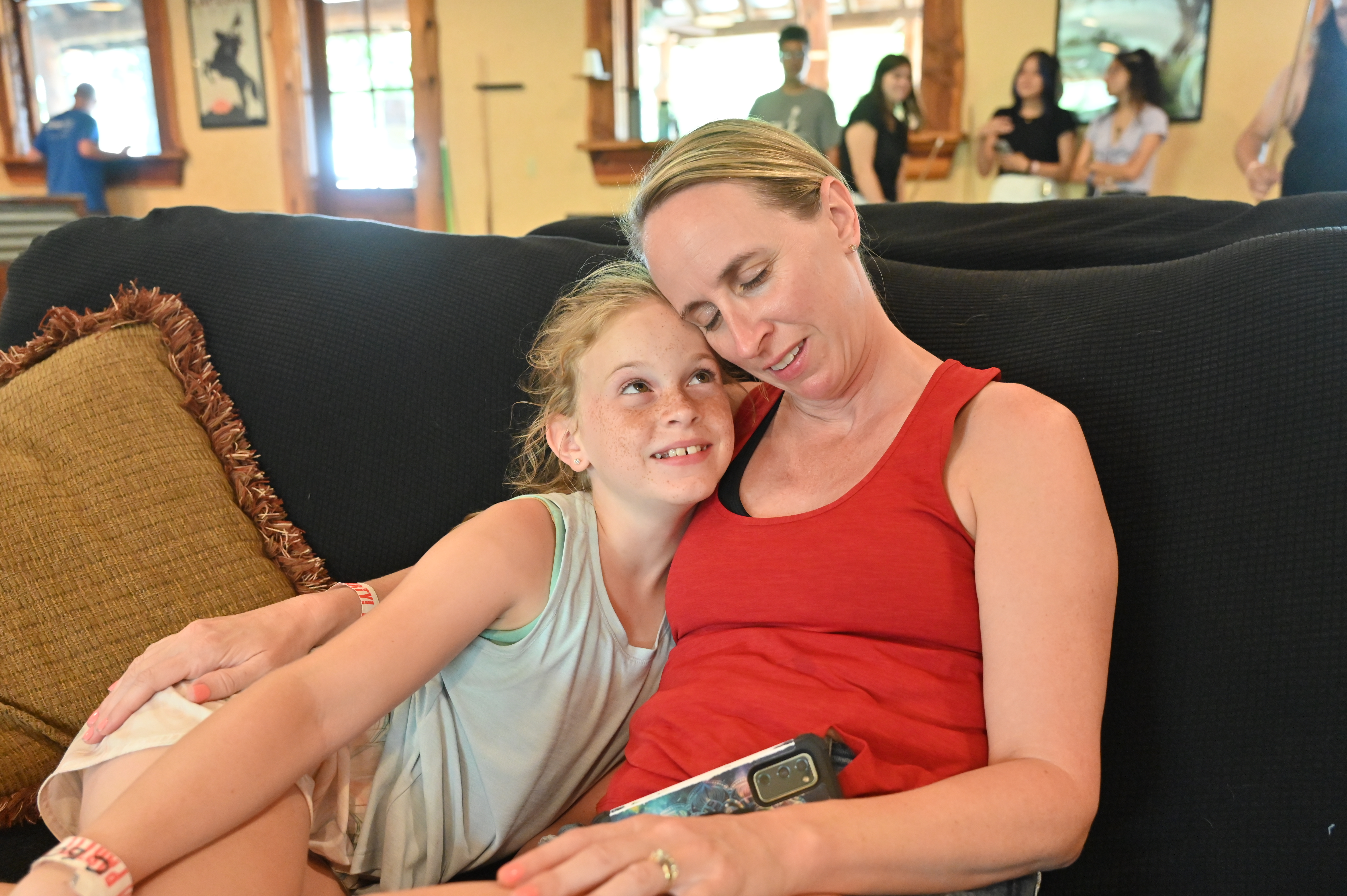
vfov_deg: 42.9
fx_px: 1140
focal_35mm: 30
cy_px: 448
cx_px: 674
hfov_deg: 61.1
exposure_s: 1/125
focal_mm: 30.5
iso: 5000
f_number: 4
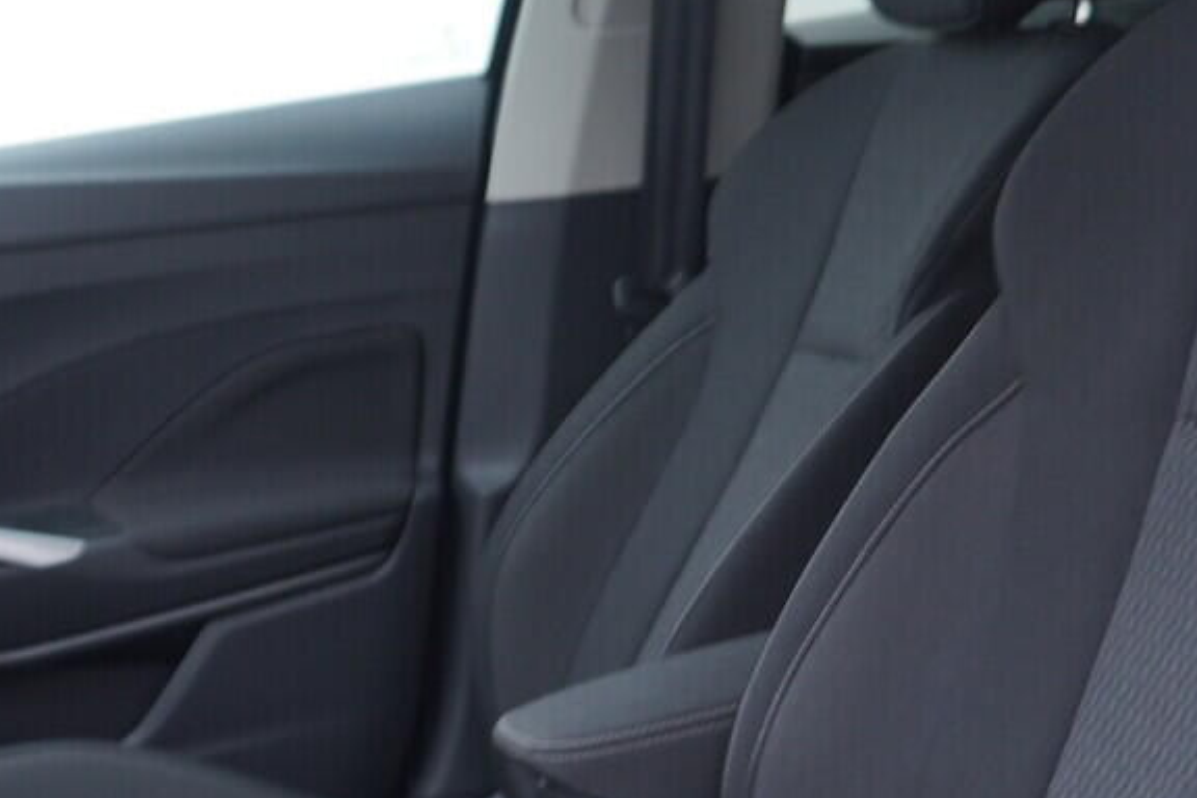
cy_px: 522
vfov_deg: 15.2
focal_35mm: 90
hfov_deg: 21.8
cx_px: -17
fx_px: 2992
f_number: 2.8
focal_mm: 24
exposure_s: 1/40
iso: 160
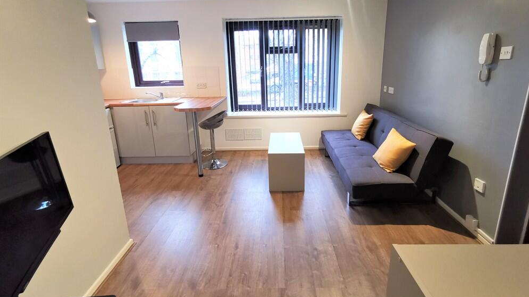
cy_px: 125
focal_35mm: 18
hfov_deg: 92.6
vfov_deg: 60.7
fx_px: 252
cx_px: 272
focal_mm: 3.95
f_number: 2.2
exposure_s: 1/50
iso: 500
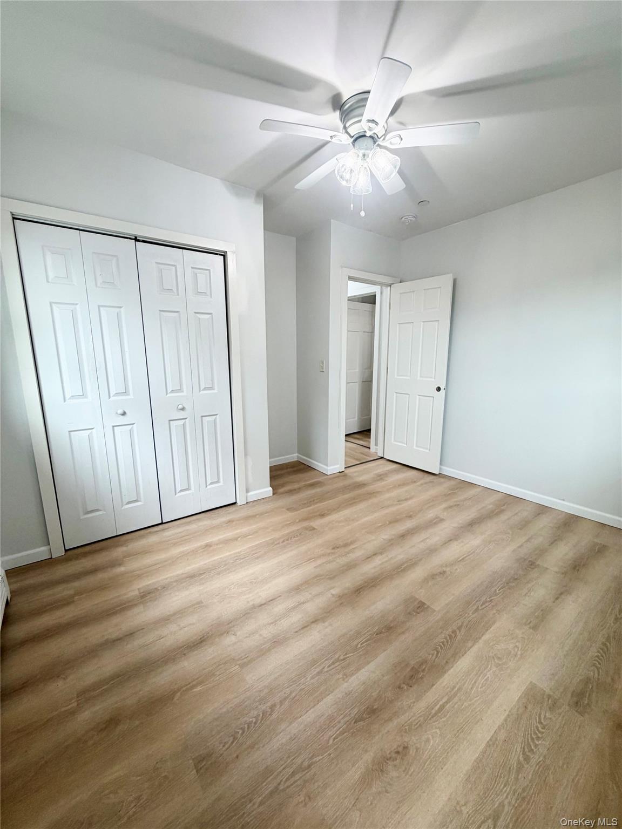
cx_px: 311
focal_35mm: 14
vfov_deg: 102.1
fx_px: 335
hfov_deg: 85.7
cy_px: 414
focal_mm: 2.22
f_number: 2.2
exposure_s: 1/120
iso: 125
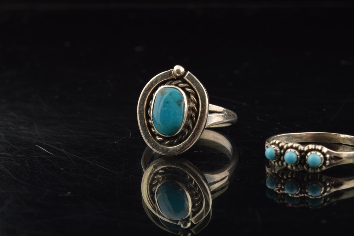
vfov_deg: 15.2
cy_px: 118
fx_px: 885
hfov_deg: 22.6
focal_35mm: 90
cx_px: 177
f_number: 22
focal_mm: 60
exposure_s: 1/125
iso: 100
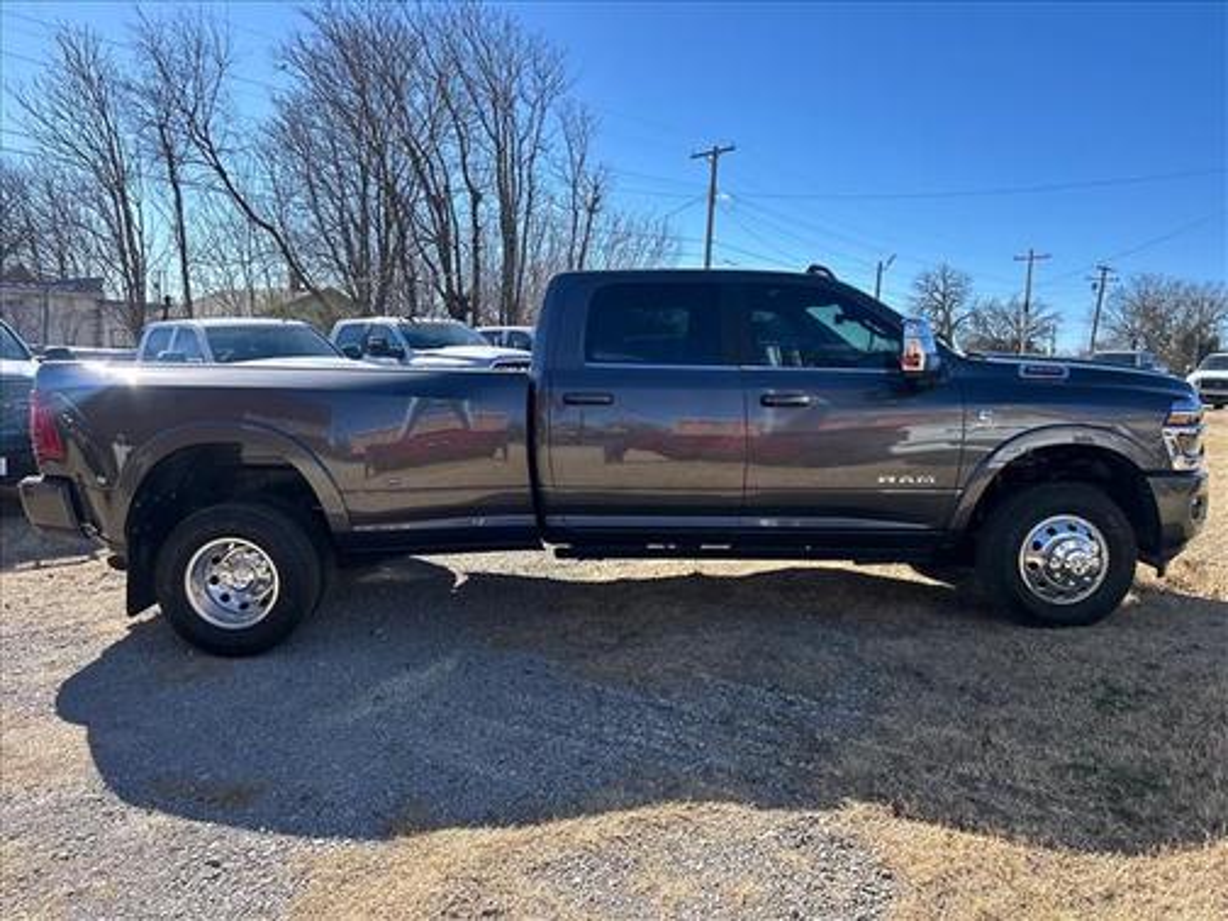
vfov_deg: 53.1
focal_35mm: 26
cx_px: 614
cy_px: 460
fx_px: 922
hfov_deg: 67.3
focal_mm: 5.7
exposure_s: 1/1972
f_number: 1.5
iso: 50
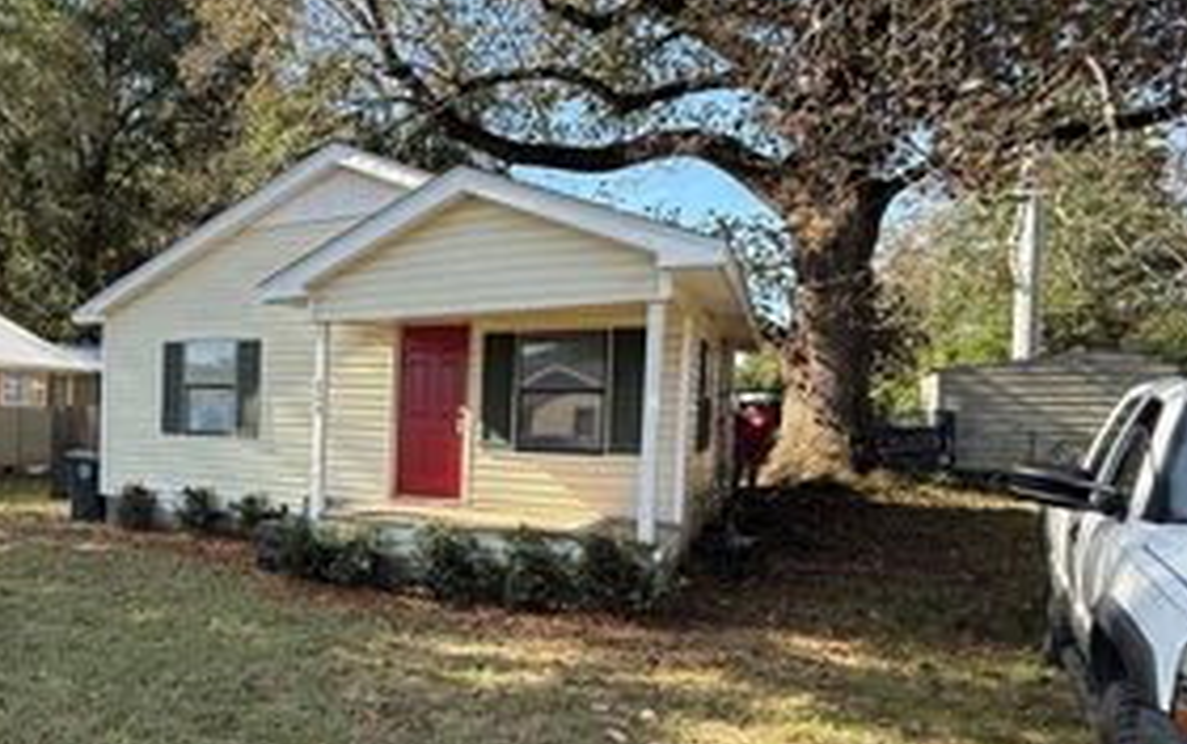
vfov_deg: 45.9
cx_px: 173
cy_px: 440
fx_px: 874
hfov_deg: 60.4
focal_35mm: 27
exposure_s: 1/625
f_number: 2.2
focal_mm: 2.22
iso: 64
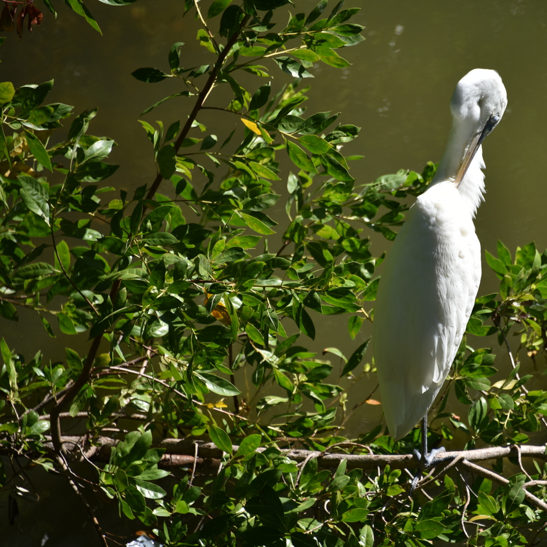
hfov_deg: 4.6
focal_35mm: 384
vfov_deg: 4.6
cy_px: 274
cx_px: 401
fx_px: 6865
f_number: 5.6
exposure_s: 1/640
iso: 160
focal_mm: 300
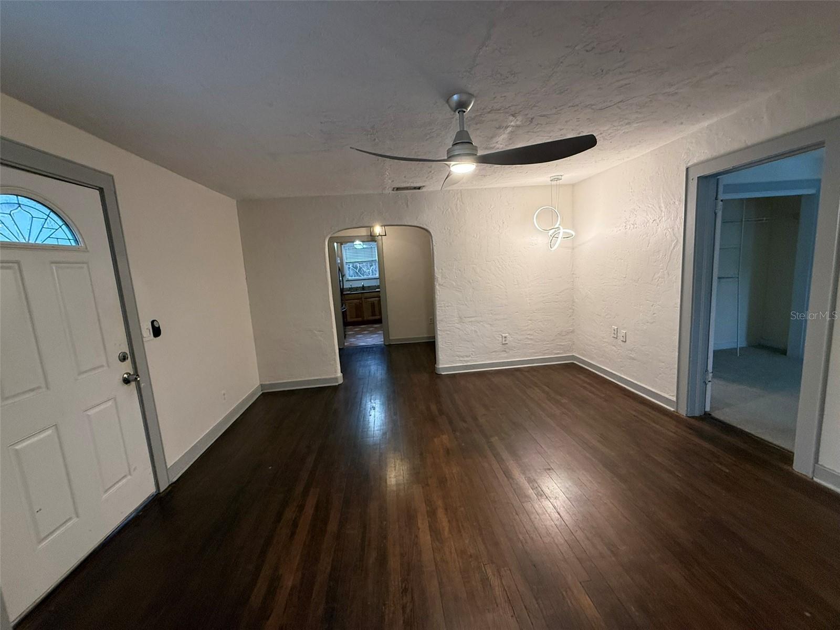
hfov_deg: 102.1
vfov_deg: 85.7
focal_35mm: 14
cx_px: 420
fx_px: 340
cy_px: 315
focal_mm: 2.22
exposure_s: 1/120
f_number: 2.2
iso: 320
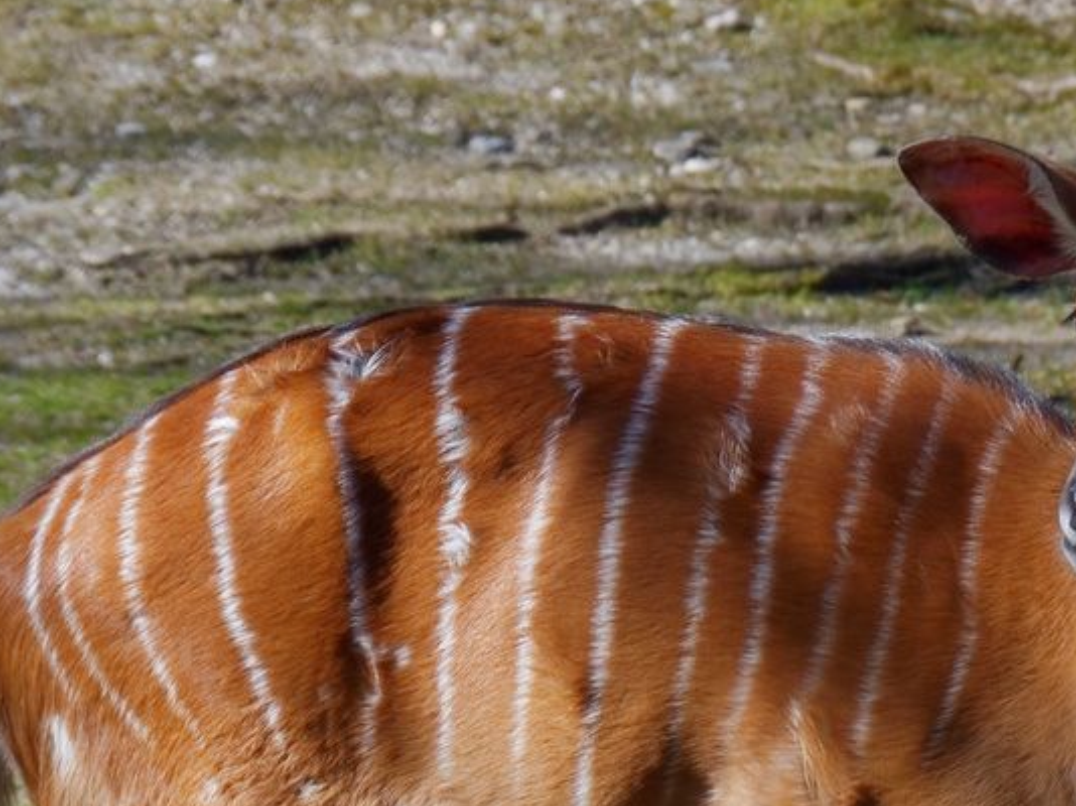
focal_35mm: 583
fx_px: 18114
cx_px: 1179
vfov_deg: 2.5
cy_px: 750
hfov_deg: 3.4
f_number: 8
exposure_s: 1/250
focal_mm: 108
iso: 250
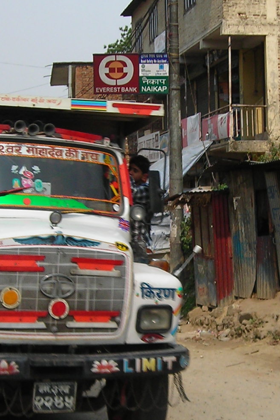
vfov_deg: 19.6
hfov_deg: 13.1
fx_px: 1213
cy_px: 274
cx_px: 191
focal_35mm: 104
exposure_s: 1/138
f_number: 6.4
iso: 50
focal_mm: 6.3
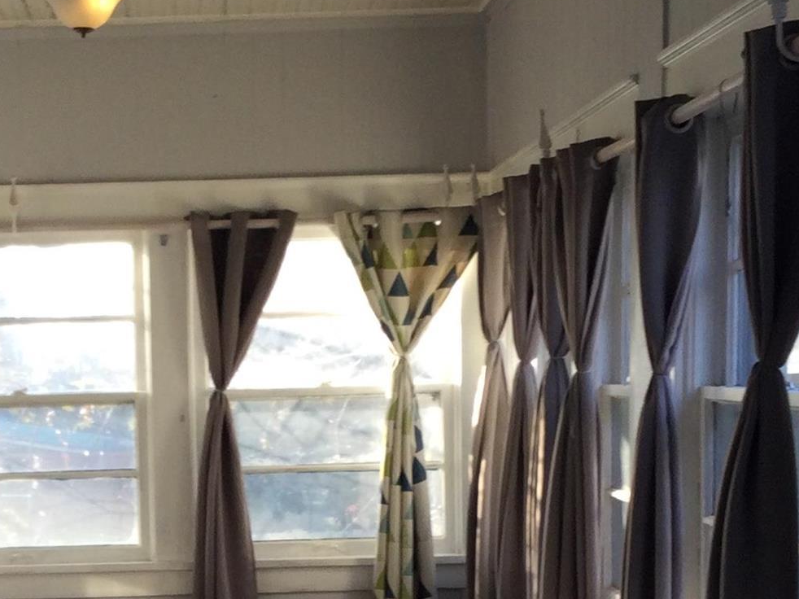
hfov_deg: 20.1
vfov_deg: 14.9
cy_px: 626
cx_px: 204
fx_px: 2238
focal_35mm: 97
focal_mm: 3.3
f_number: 2.4
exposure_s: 1/50
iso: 25
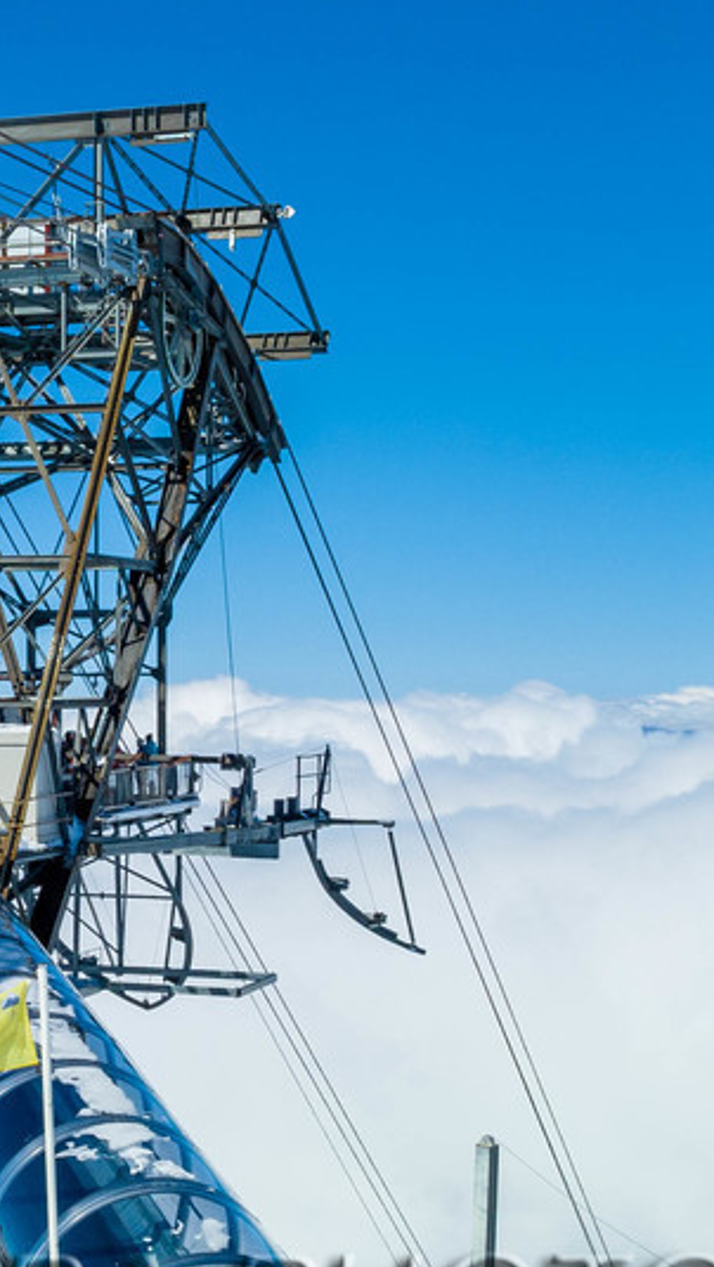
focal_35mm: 78
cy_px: 671
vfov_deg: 27.2
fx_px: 2622
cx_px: -2
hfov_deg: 15.2
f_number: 11
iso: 100
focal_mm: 12.3
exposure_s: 1/320
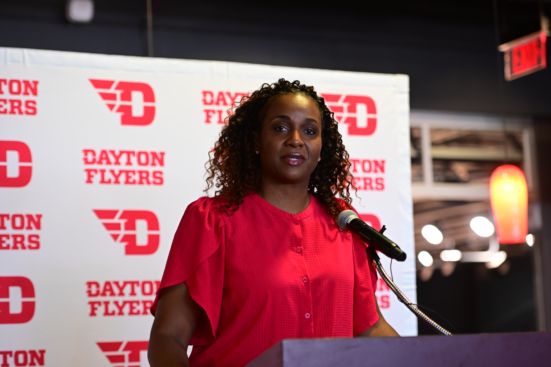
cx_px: 276
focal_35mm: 92
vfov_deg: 14.9
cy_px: 184
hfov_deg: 22.1
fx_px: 1408
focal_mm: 92
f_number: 2.8
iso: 1600
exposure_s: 1/100
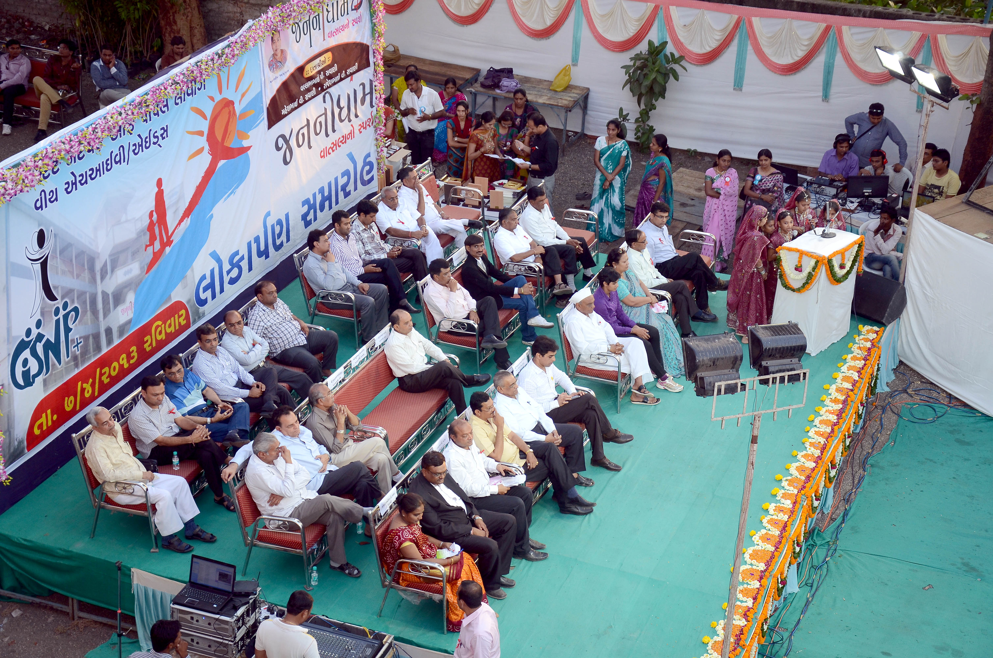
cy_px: 329
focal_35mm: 63
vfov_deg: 21.5
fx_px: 1734
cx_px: 496
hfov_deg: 32.0
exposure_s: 1/125
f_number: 4.8
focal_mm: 42
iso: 400
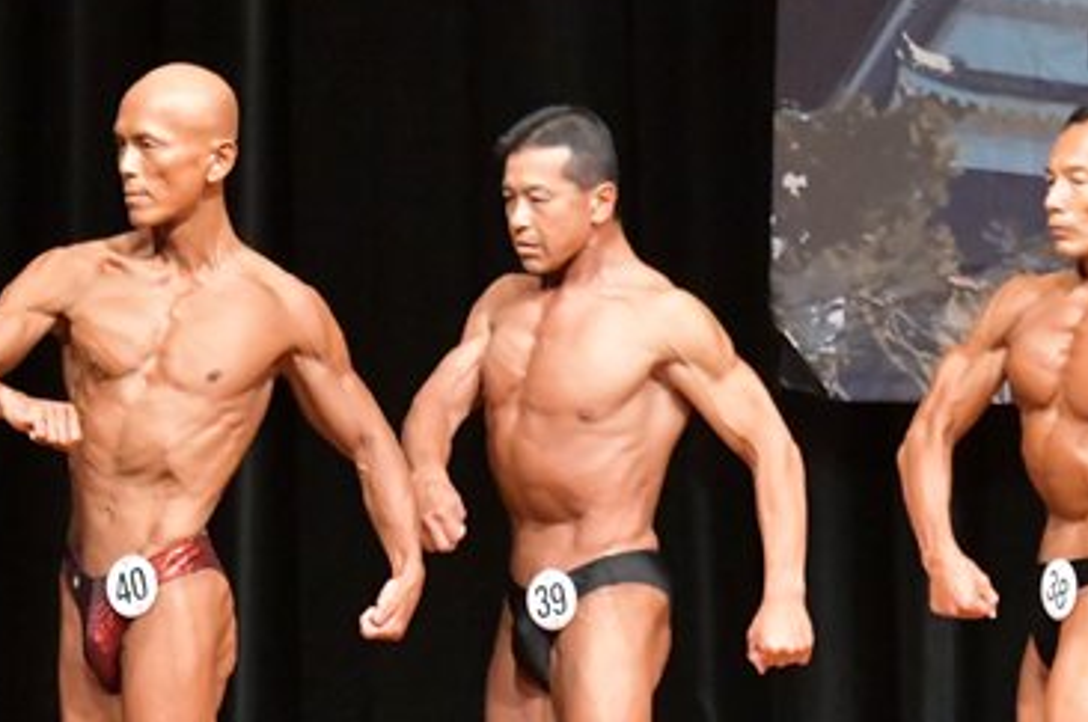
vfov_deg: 2.9
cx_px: 156
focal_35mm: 477
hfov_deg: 4.3
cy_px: 683
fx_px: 14397
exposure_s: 1/400
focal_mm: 150
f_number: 5.6
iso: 14400
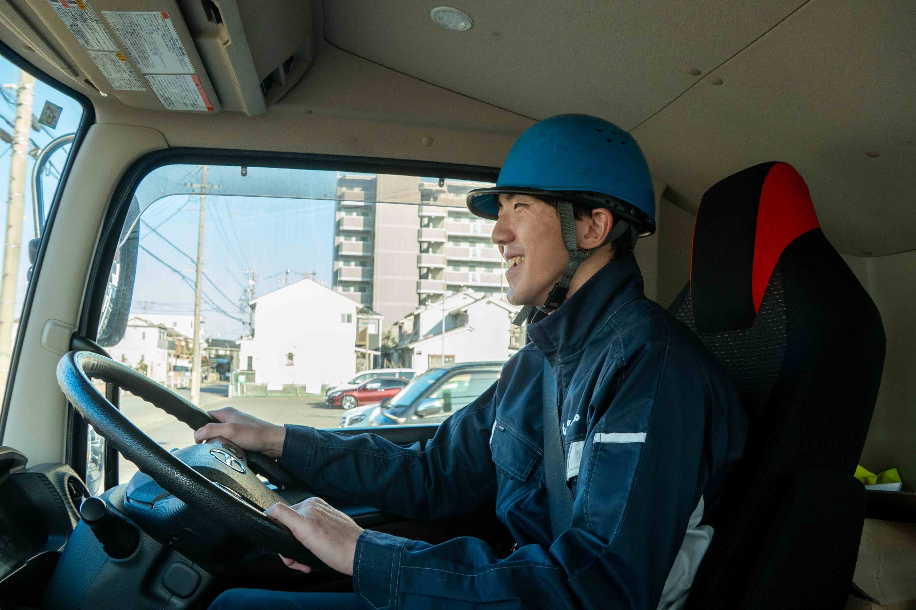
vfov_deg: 47.9
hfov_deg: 67.4
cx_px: 458
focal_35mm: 27
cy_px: 305
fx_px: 687
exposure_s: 1/100
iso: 640
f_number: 7.1
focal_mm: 18
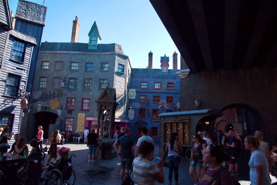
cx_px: 138
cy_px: 92
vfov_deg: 53.2
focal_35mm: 24
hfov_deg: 73.7
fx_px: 185
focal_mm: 24
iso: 100
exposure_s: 1/160
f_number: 6.3
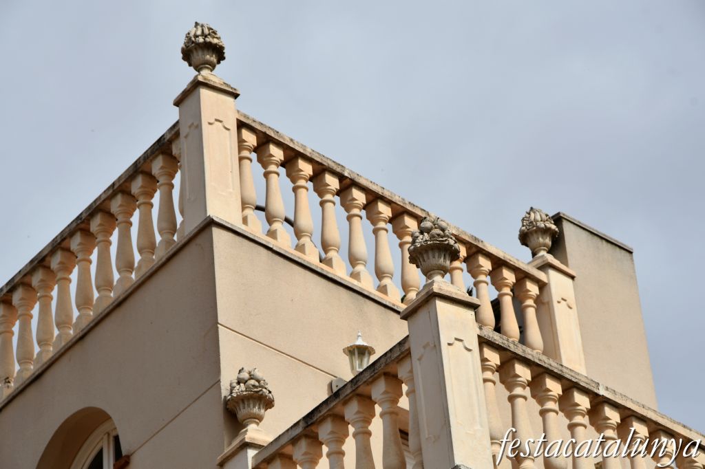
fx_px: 2701
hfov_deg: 14.9
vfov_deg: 9.9
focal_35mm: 138
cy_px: 234
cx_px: 352
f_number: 10
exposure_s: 1/400
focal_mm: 92
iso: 100
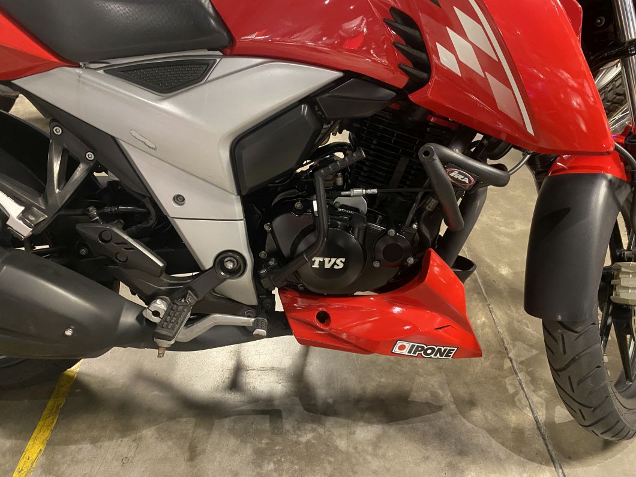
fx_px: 478
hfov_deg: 67.3
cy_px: 238
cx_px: 318
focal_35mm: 26
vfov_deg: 53.1
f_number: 1.8
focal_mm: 4.25
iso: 640
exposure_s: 1/33
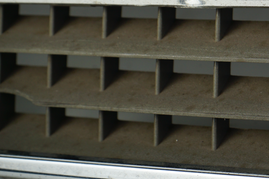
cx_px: 299
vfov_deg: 8.5
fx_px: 1203
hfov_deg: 12.5
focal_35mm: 161
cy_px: 8
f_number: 8
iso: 200
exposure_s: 1/160
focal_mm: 70
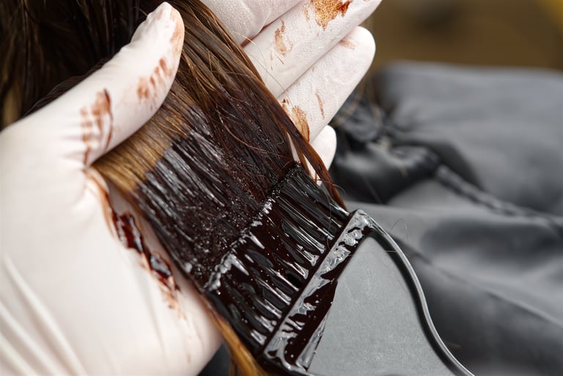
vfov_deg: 10.2
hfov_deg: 15.2
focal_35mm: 135
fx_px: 2112
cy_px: 188
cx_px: 282
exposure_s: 1/400
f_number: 4
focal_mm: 90
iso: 100
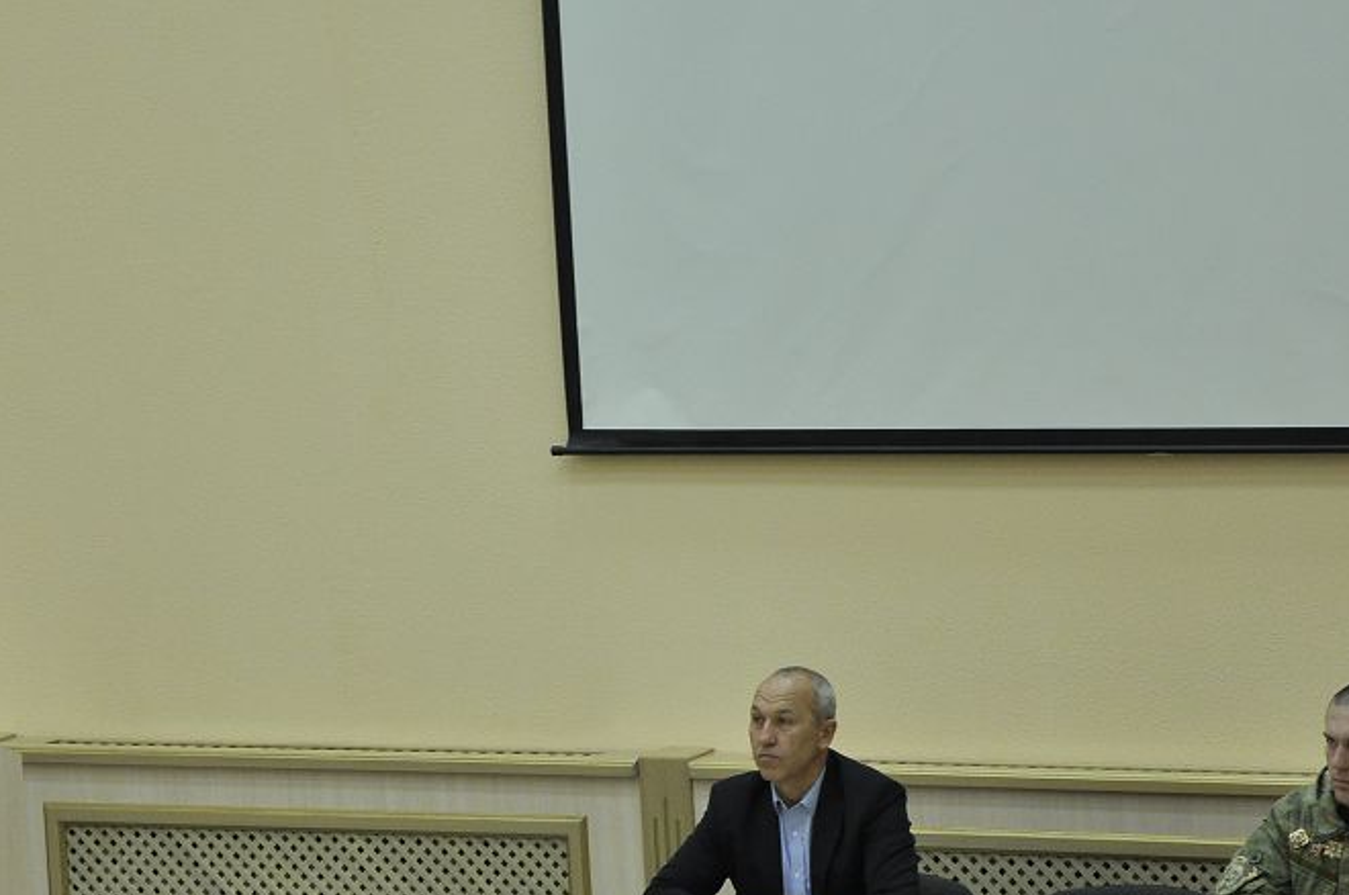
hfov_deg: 12.6
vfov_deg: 8.4
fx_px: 6099
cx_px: 583
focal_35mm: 163
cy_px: 691
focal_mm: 70
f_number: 5.3
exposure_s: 1/60
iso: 1000
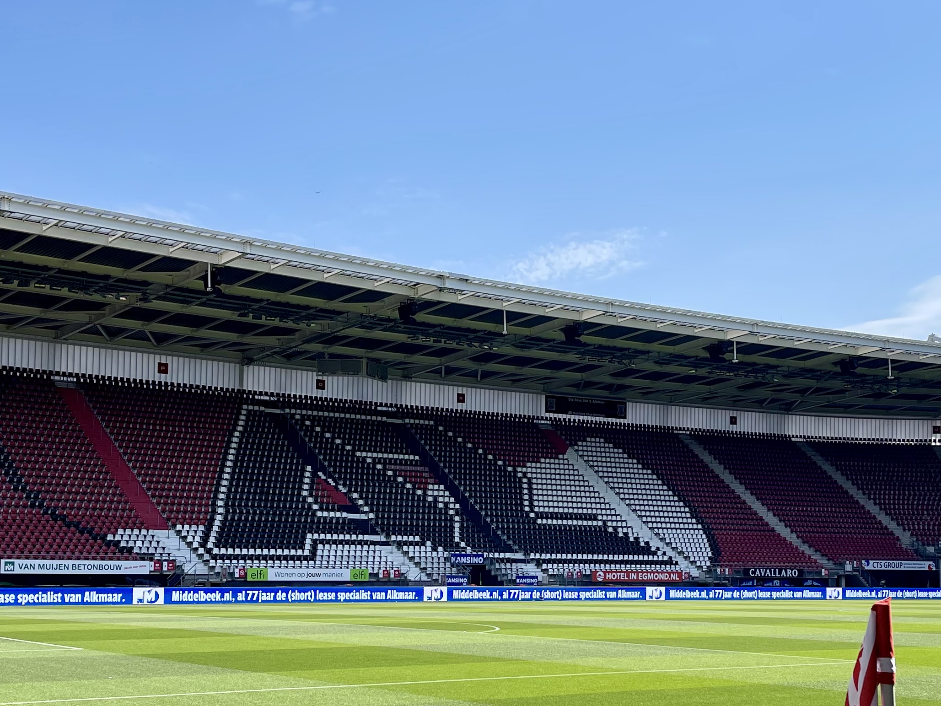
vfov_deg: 29.4
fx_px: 1332
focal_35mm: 49
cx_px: 521
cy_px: 480
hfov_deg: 38.9
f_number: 1.6
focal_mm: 5.1
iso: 32
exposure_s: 1/4348
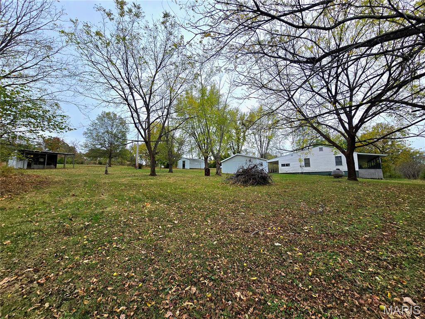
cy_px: 160
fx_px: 160
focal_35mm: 13
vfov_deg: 89.9
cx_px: 212
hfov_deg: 106.2
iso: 50
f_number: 2.2
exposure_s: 1/294
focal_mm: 2.2
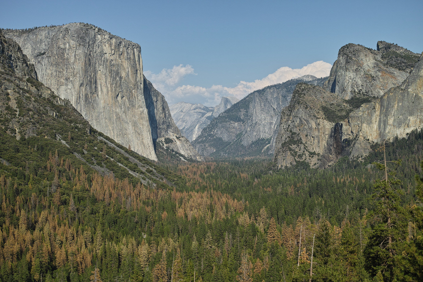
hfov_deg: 43.6
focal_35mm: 45
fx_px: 529
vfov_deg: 29.9
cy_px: 141
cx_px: 212
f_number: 8
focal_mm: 30
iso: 100
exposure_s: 1/320
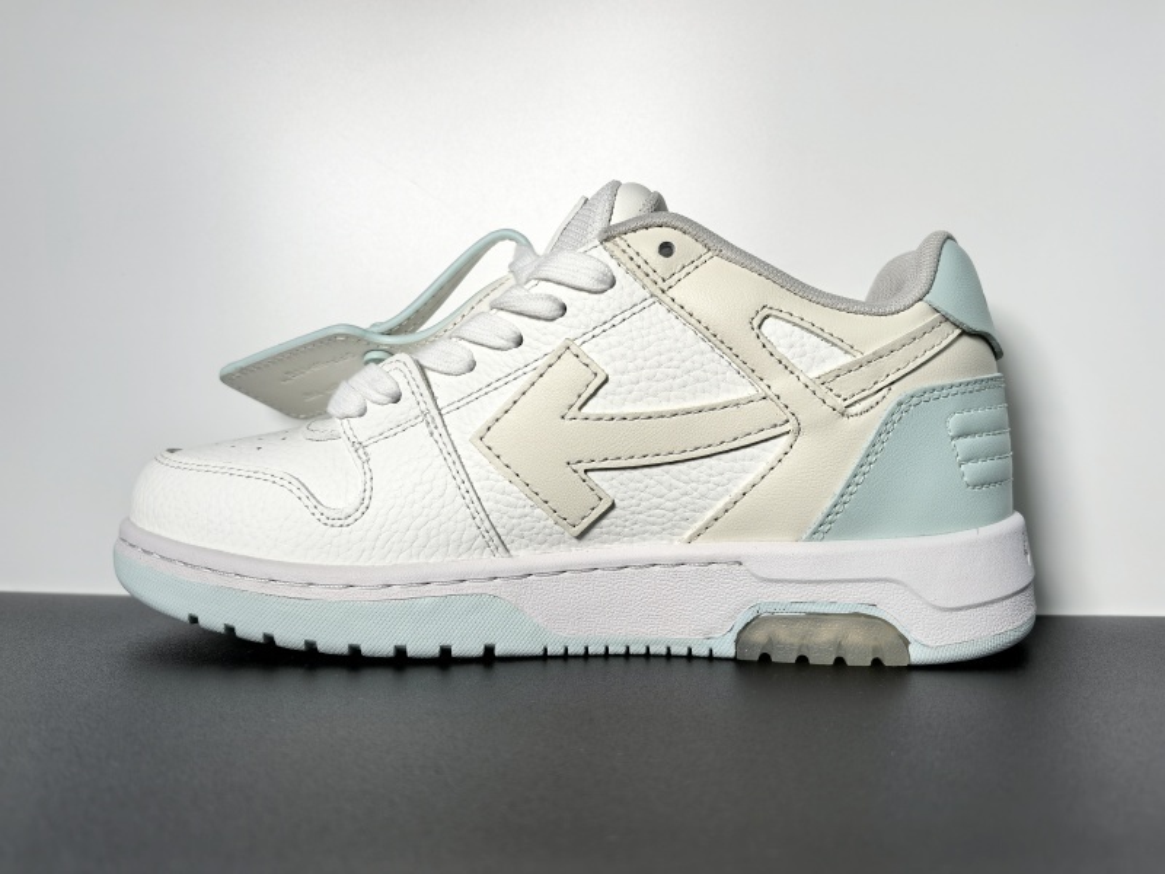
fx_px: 909
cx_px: 582
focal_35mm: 27
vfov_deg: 51.4
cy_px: 437
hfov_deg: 65.3
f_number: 2
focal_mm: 6.98
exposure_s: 1/466
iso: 50
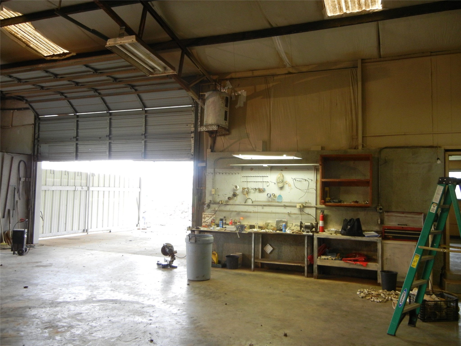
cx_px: 230
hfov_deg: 60.0
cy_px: 173
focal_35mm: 30
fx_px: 400
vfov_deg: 46.8
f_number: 3.5
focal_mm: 5.4
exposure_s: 1/30
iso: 315
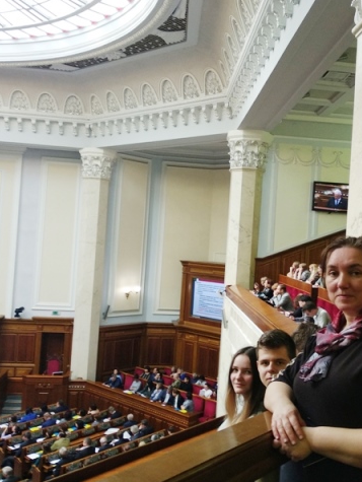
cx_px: 237
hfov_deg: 40.3
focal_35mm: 35
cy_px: 239
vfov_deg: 52.6
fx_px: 487
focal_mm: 3.81
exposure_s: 1/50
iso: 200
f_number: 2.2
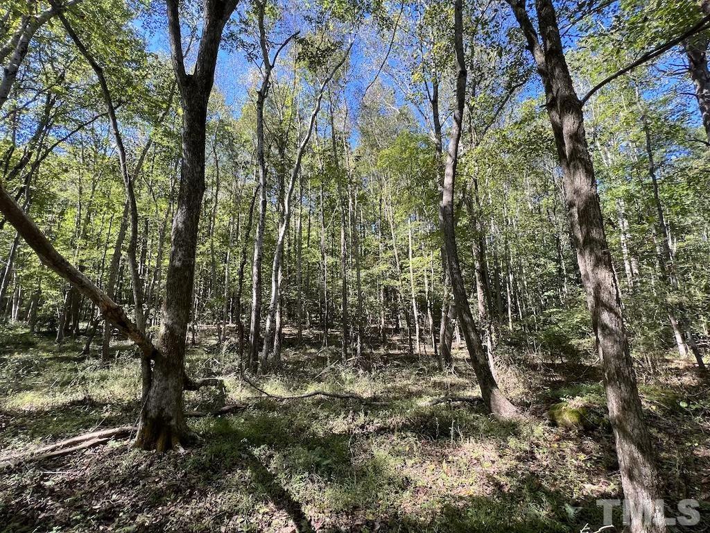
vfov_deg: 89.9
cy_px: 266
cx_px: 355
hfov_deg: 106.2
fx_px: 267
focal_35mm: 13
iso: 32
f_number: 1.8
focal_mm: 1.57
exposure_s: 1/120
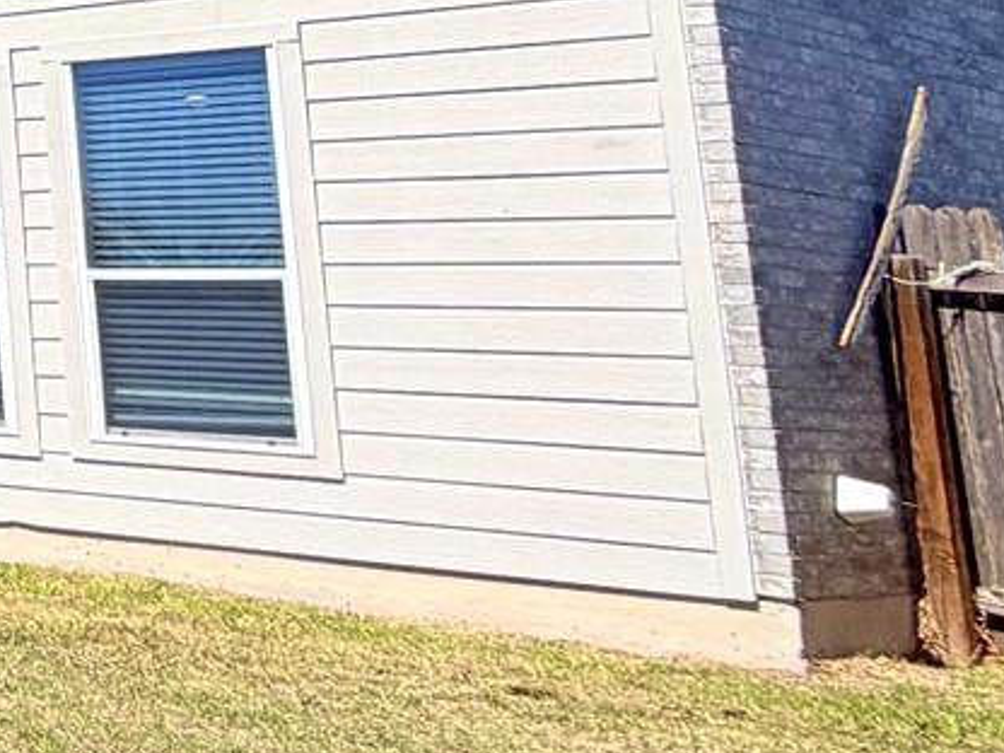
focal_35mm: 69
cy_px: -24
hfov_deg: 15.7
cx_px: -1342
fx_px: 2001
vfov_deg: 20.5
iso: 20
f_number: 2.2
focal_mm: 2.22
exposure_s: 1/1050
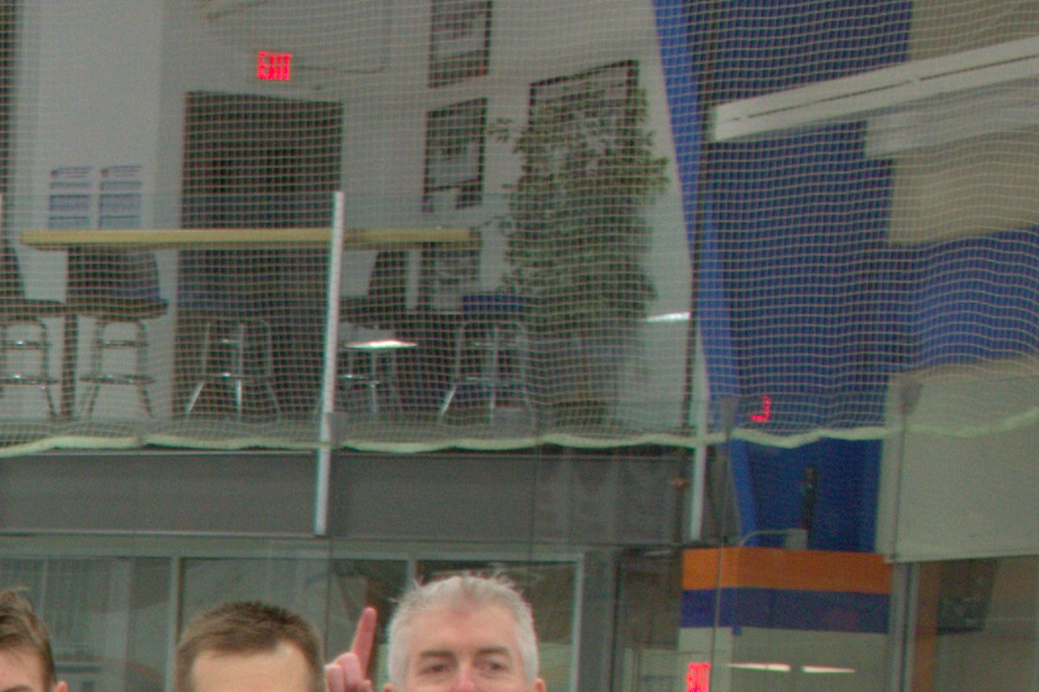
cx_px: -1183
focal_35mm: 186
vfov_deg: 7.1
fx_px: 5366
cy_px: 1388
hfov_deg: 10.1
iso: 200
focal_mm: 24
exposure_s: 1/30
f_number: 3.2
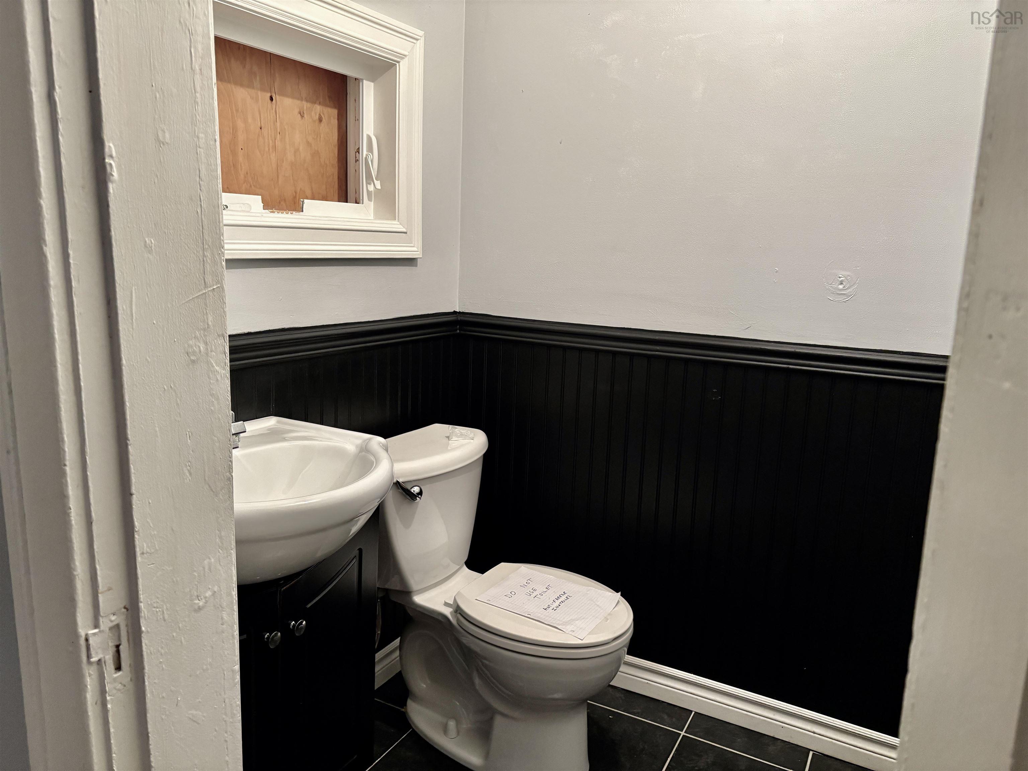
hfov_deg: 67.3
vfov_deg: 53.1
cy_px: 386
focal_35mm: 26
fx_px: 772
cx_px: 514
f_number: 1.6
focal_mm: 5.96
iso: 250
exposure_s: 1/60
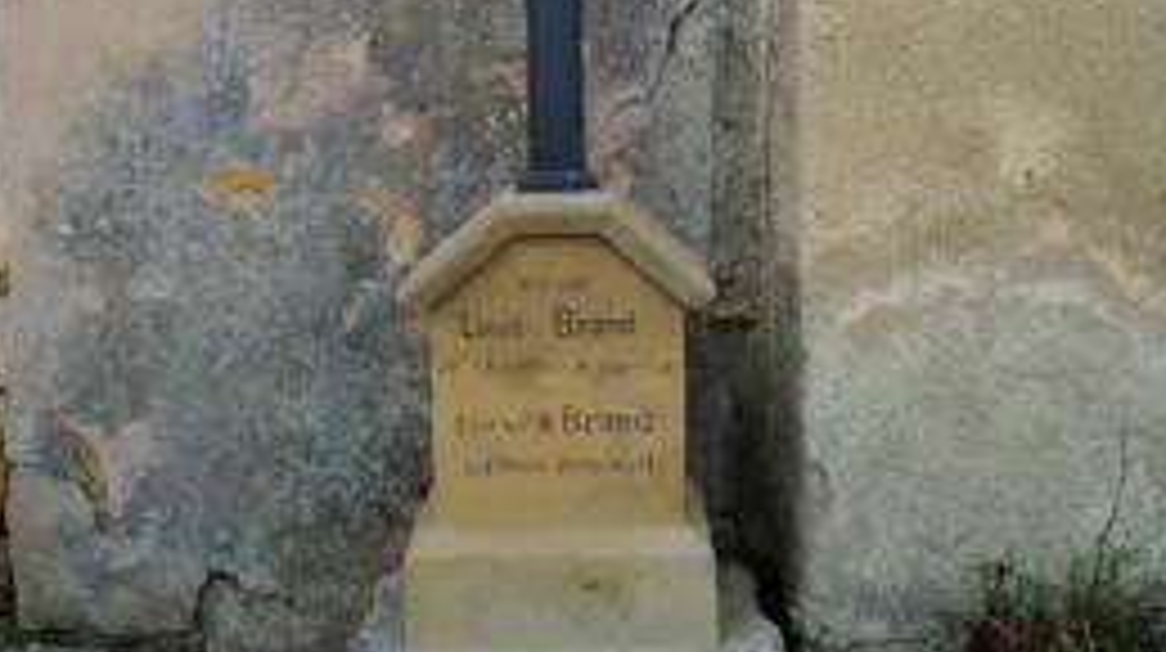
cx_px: 581
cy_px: 189
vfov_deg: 27.4
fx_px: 1328
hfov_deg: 47.4
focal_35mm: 43
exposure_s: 1/160
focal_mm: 5.2
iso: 80
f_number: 3.4
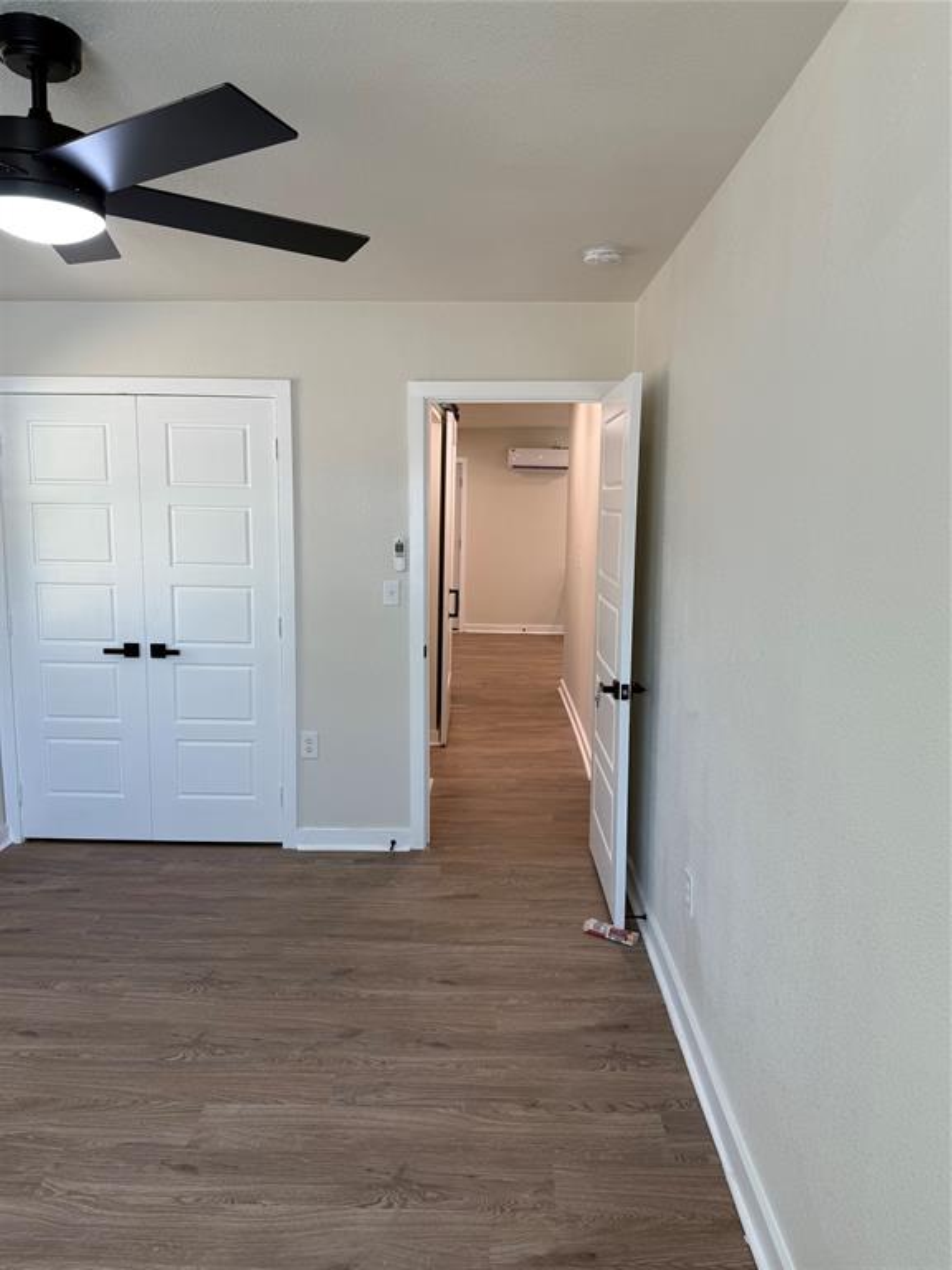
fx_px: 880
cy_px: 635
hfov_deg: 56.8
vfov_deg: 71.6
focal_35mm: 24
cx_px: 476
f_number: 1.78
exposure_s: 1/120
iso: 100
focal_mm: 6.76
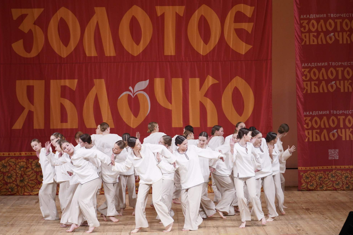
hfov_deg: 14.4
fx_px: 1392
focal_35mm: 142
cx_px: 171
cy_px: 113
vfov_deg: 9.7
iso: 2000
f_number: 3.2
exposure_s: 1/400
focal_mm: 109
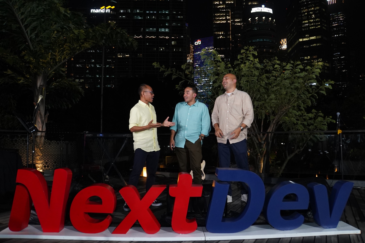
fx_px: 274
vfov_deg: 47.9
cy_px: 122
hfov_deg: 67.4
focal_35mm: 27
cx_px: 182
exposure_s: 1/125
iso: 2500
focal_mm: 18
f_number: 4
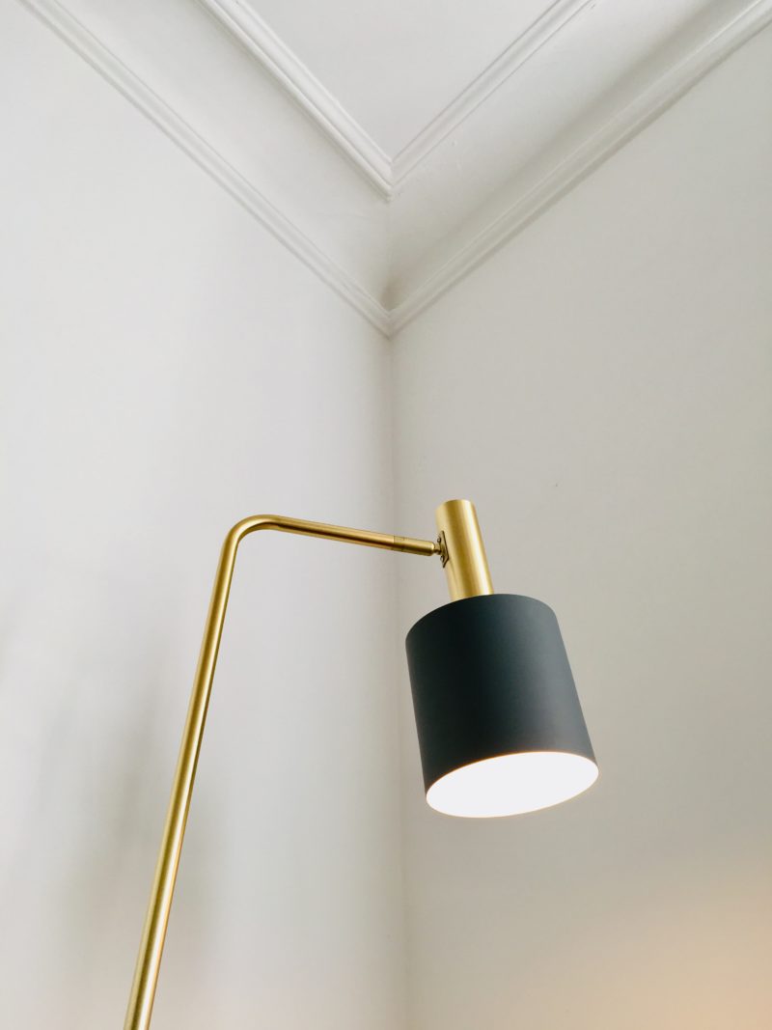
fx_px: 863
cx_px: 386
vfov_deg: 61.7
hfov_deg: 48.2
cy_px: 515
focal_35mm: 29
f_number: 2.2
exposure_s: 1/100
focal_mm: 4.15
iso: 32
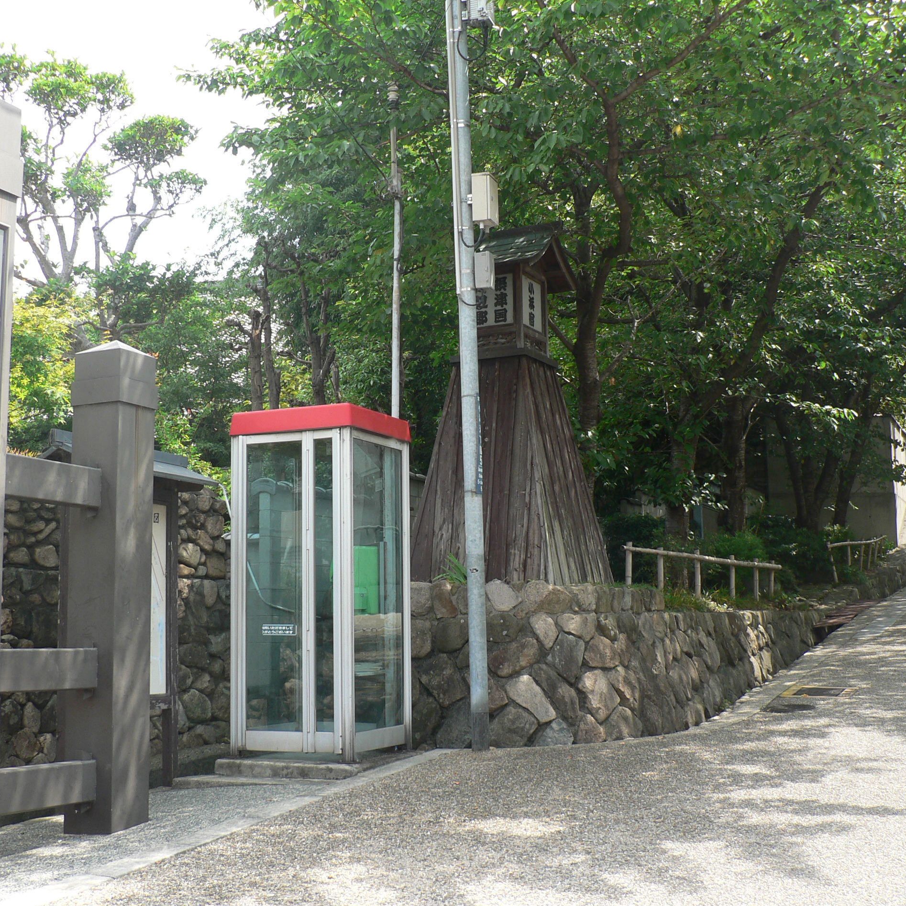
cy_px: 449
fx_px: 1273
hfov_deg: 39.1
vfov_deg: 39.2
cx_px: 421
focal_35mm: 43
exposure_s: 1/125
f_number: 4
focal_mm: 6
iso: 80
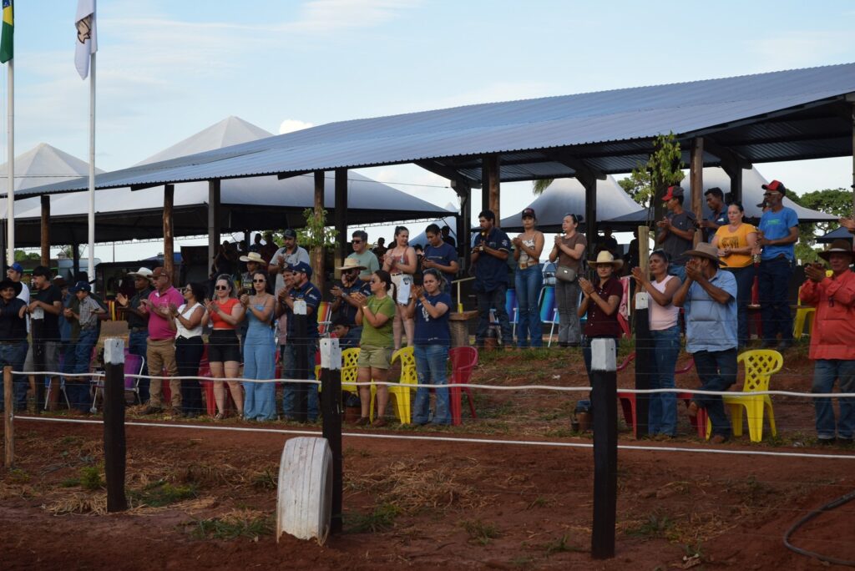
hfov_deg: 24.6
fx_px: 1960
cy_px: 286
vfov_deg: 16.6
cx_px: 428
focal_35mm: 82
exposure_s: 1/160
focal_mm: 55
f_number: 6.3
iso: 100
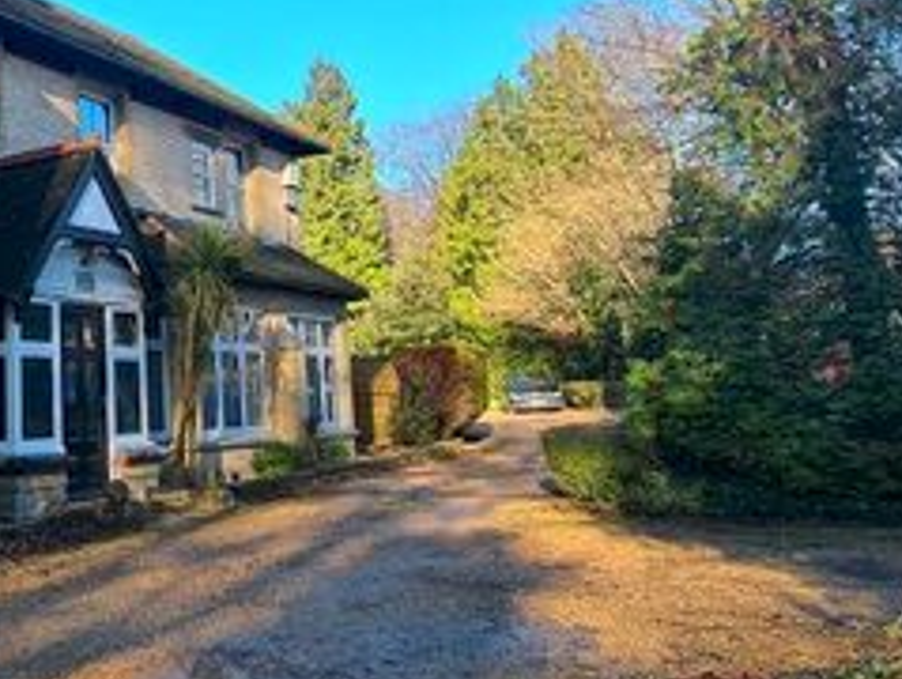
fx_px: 992
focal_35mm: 38
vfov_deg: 37.5
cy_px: 240
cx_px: 4
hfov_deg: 42.4
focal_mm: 2.2
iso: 50
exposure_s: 1/380
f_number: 2.2
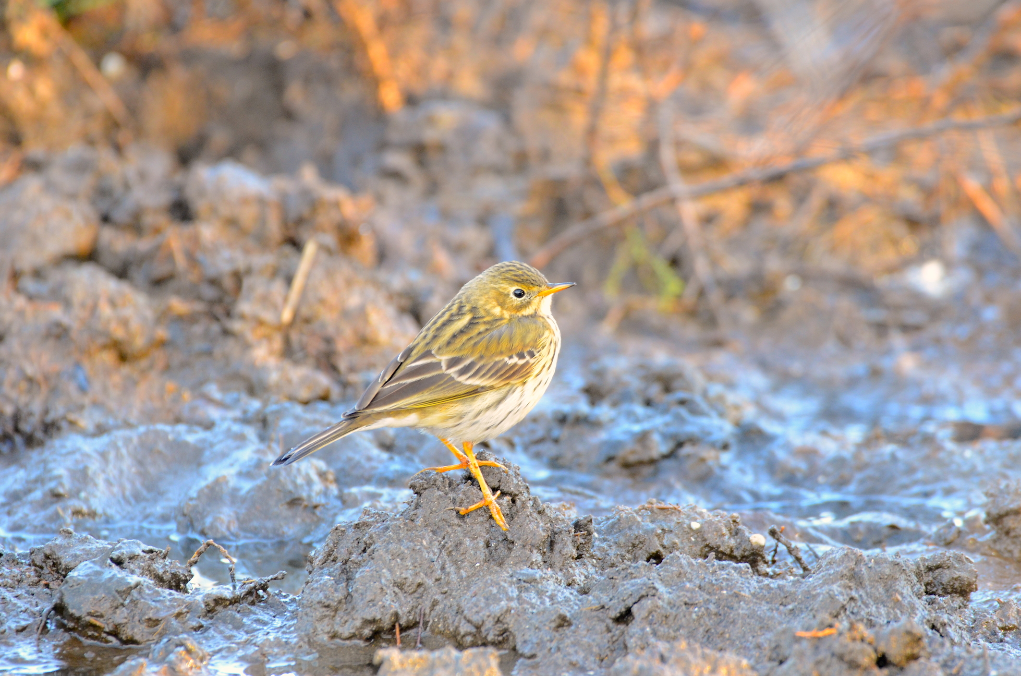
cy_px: 338
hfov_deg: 2.3
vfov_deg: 1.5
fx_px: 25471
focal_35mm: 900
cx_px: 510
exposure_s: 1/50
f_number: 8
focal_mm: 600
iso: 800
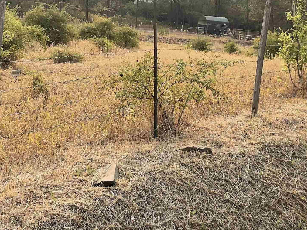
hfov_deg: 31.2
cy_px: 83
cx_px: 145
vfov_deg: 23.6
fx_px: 550
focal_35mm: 62
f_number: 1.8
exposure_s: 1/627
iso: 16
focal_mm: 3
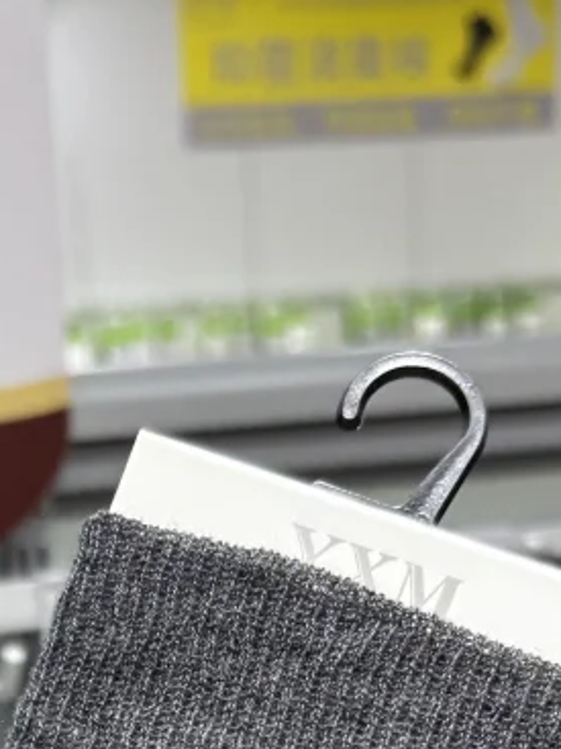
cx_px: -110
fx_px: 2205
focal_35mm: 102
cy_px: 1096
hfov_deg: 14.1
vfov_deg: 17.5
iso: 40
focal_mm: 5.96
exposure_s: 1/186
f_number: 1.6
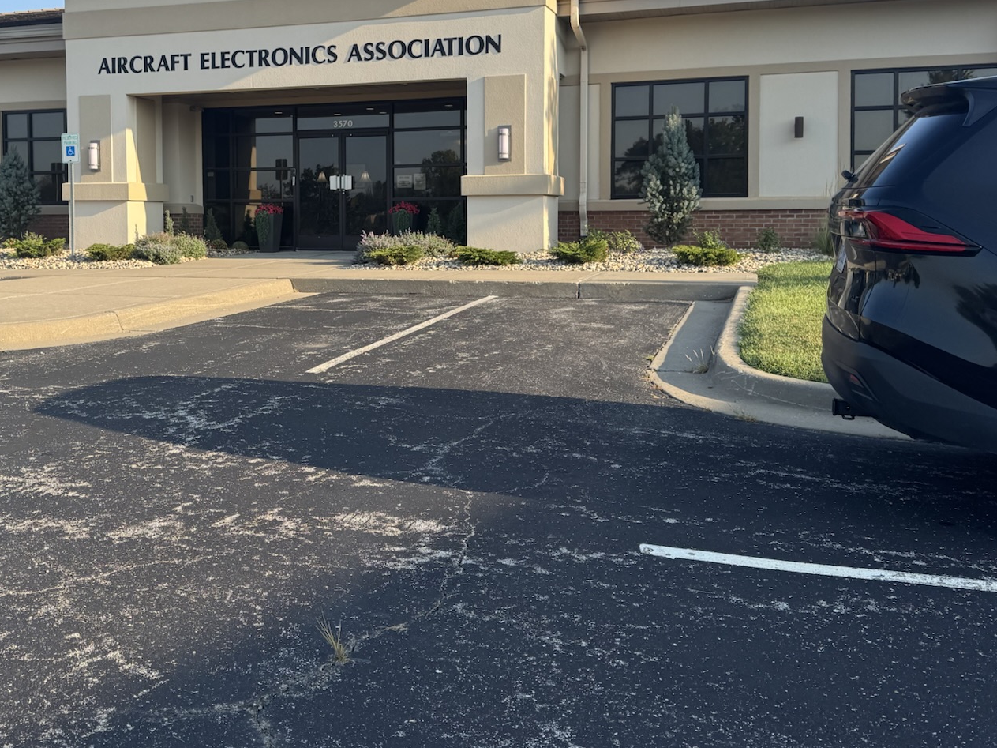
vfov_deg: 37.3
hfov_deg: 48.4
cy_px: 243
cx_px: 365
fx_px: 1094
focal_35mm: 38
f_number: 1.78
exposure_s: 1/1980
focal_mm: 6.76
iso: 80
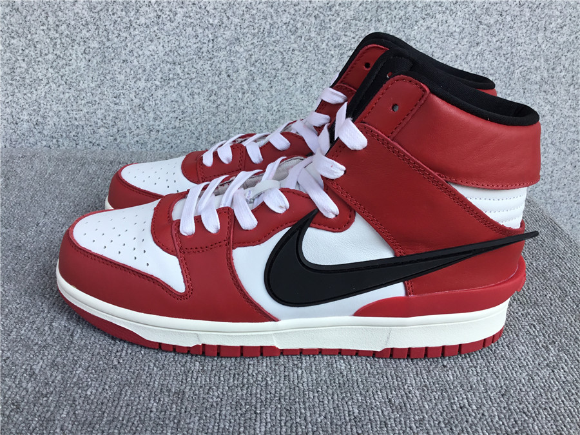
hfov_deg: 58.4
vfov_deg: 45.4
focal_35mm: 31
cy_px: 218
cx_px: 290
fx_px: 519
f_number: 2.4
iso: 25
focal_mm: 3.3
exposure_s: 1/558
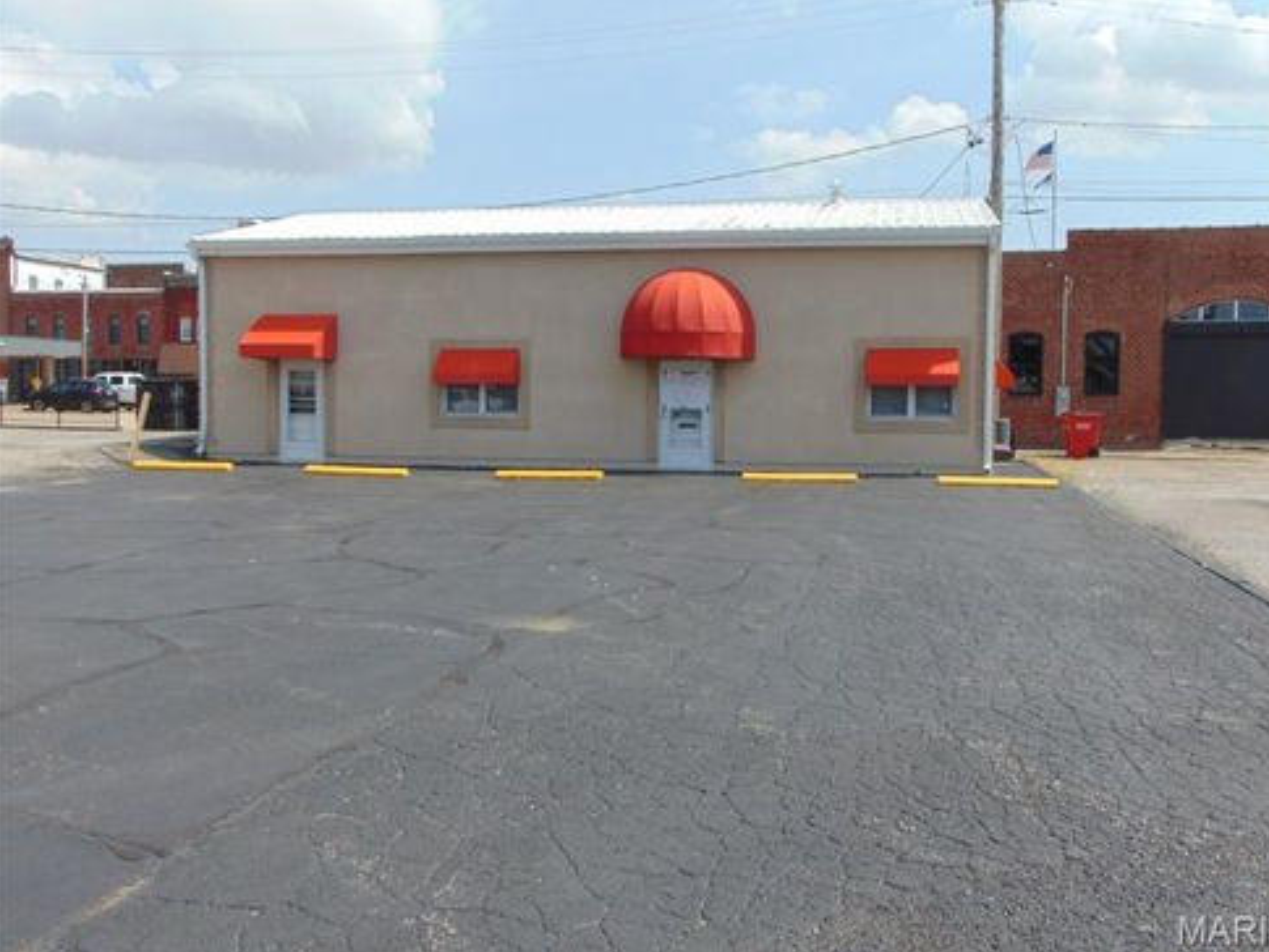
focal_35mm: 34
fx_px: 1247
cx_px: 652
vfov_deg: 41.8
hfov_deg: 53.9
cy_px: 467
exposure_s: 1/250
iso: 100
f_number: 8.2
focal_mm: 5.8
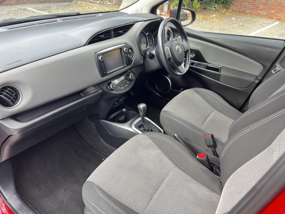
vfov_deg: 53.1
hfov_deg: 67.3
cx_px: 142
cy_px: 107
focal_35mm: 26
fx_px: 214
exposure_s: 1/121
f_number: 1.5
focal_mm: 5.7
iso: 80
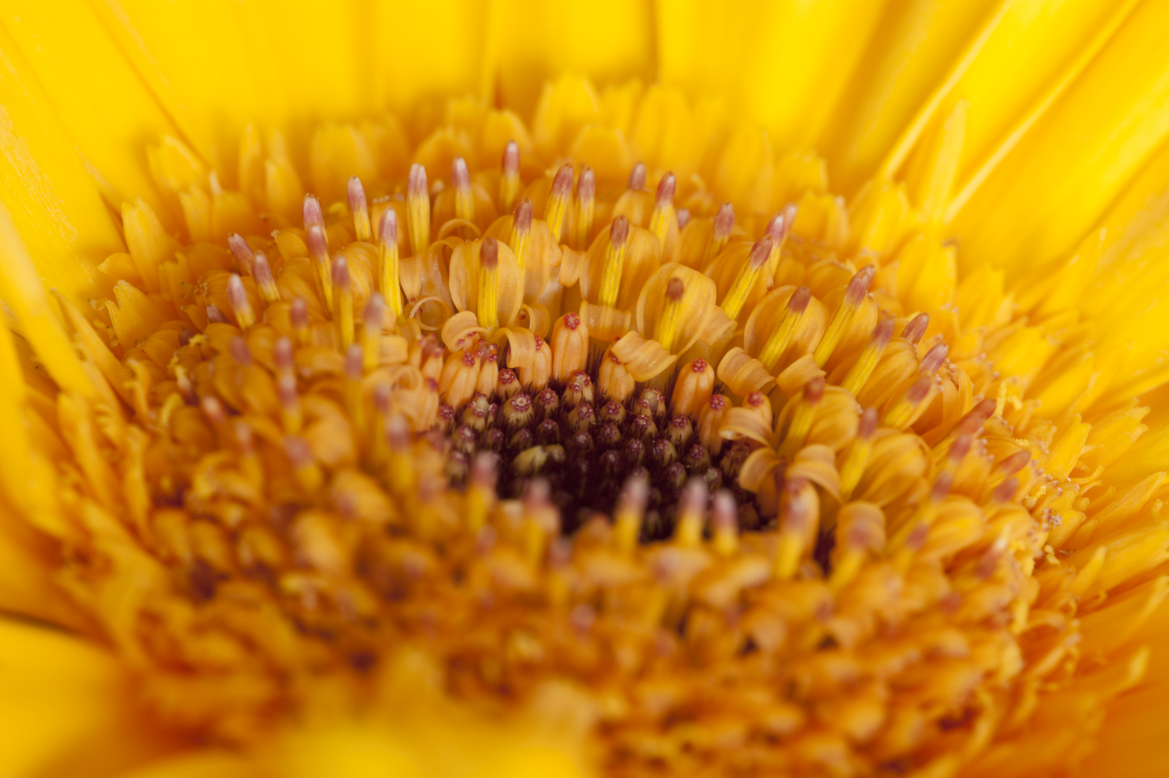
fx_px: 4381
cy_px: 389
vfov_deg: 10.1
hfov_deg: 15.2
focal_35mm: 135
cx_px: 584
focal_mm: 90
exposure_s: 5
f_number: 8
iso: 100
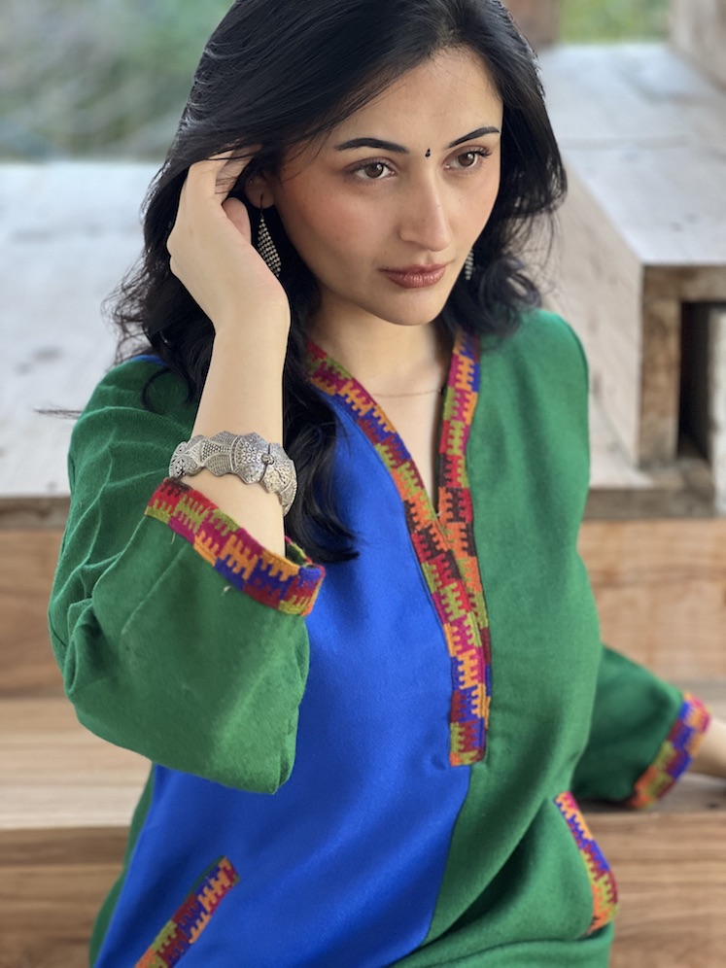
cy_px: 484
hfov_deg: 19.1
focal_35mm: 77
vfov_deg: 25.3
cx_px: 363
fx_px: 2153
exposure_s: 1/101
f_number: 2.8
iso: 250
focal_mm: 9
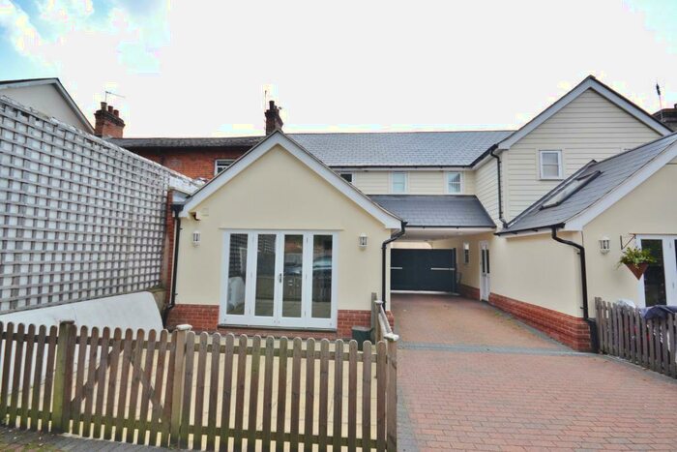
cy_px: 226
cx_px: 338
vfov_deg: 77.4
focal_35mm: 15
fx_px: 282
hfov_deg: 100.4
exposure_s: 1/125
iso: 100
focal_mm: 10
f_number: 5.6
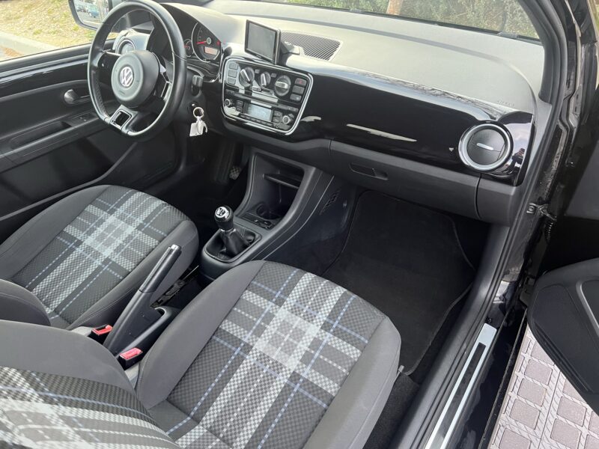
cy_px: 224
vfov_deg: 53.1
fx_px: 450
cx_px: 300
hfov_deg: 67.3
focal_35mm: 26
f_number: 1.5
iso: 200
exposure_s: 1/60
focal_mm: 5.7
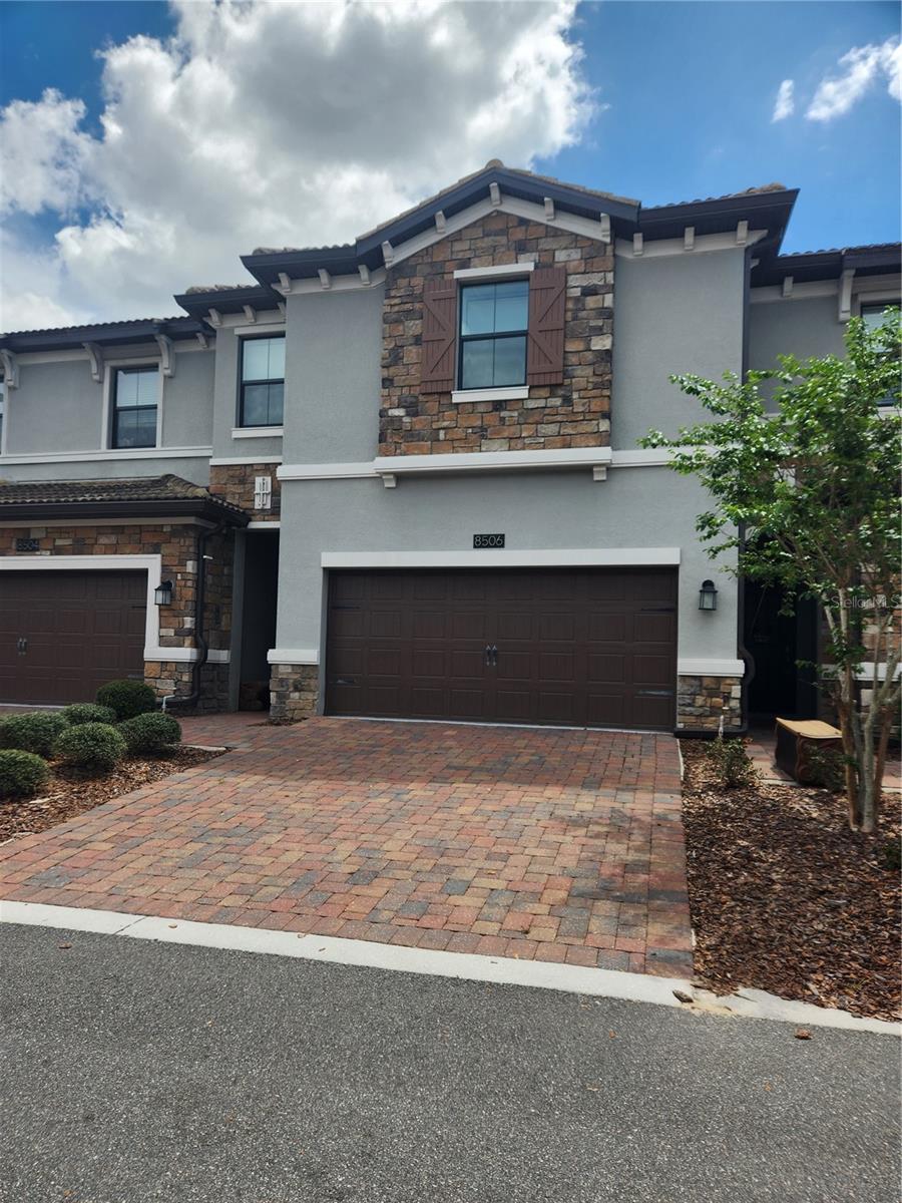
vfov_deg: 73.9
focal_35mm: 23
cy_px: 602
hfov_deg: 58.9
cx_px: 451
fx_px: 799
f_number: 1.8
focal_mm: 5.4
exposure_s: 1/1709
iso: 20
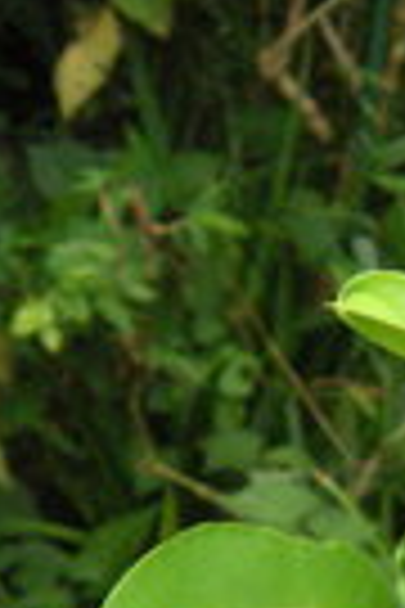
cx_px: 806
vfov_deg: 13.9
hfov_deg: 8.9
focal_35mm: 146
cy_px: 540
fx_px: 2464
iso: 306
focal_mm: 6.6
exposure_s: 1/60
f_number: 3.9
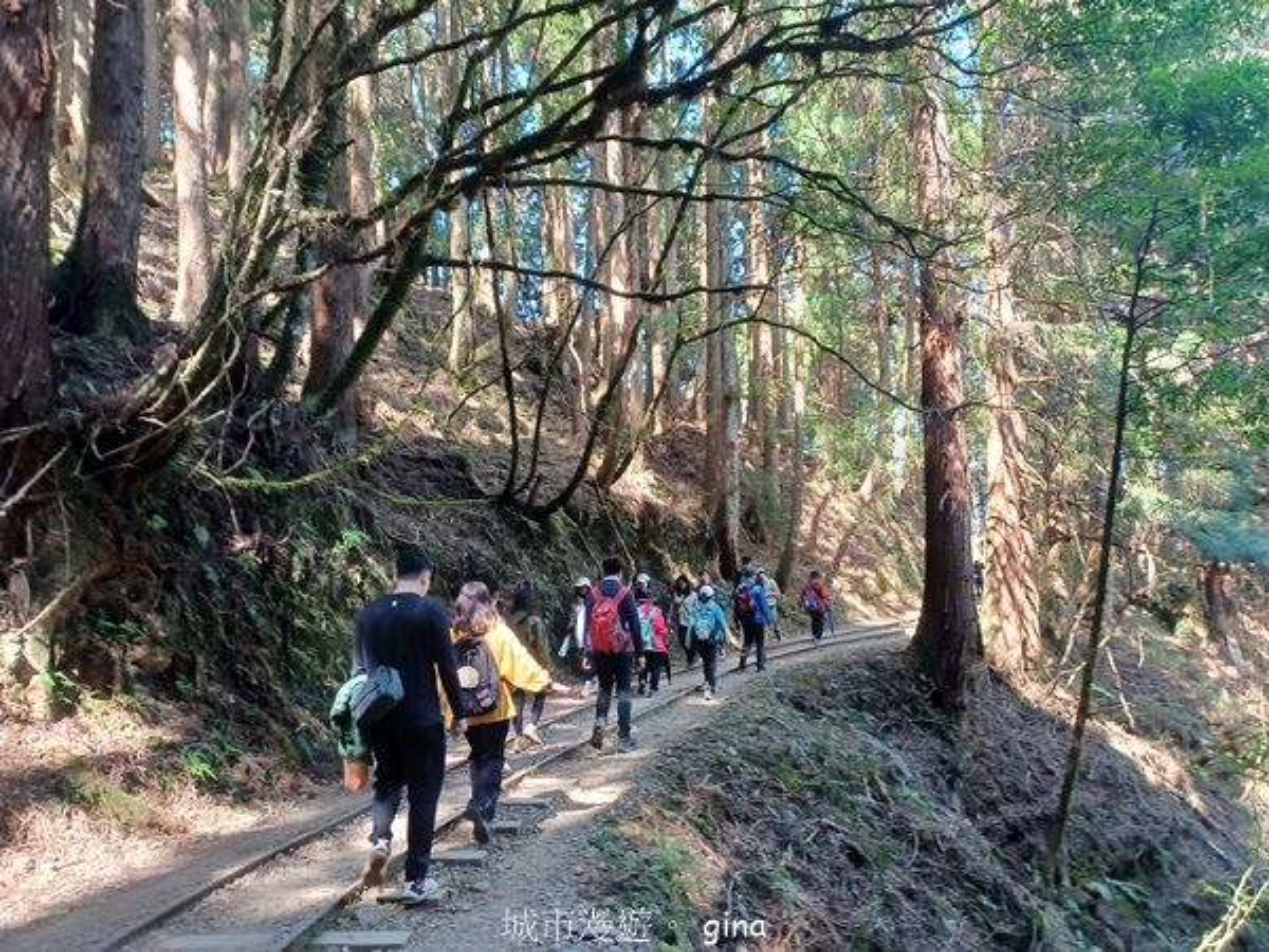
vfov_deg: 54.9
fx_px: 916
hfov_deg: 69.4
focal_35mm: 25
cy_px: 476
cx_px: 634
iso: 320
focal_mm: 4.6
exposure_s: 1/60
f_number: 1.8
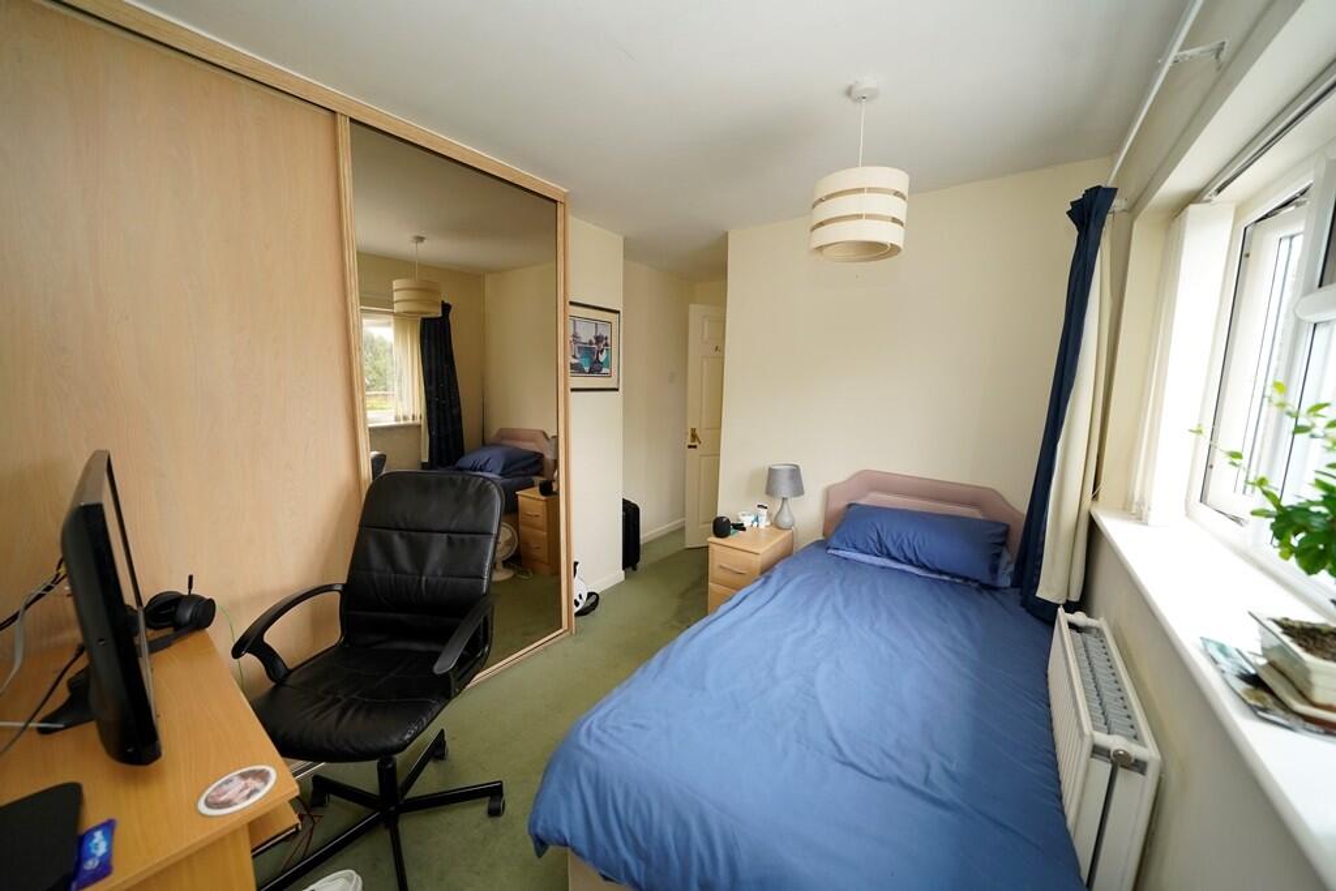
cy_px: 446
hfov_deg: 112.6
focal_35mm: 12
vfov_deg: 90.0
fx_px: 445
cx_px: 668
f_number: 4
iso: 1250
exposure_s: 1/160
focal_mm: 12
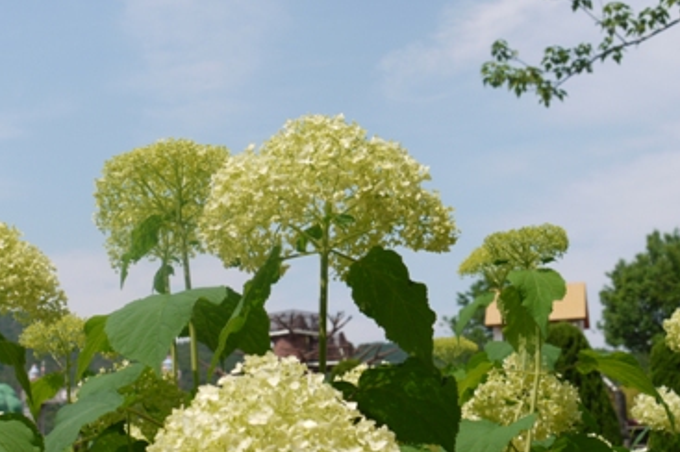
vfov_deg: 20.5
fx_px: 1246
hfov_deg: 30.4
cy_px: 288
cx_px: 267
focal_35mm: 66
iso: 100
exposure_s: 1/320
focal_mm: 26
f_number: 9
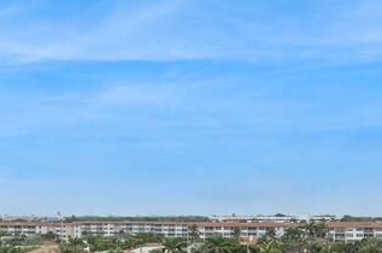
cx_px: 5
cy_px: 217
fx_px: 1144
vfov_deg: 12.5
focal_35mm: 108
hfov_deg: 18.5
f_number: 11
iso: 100
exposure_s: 1/125
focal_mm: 38
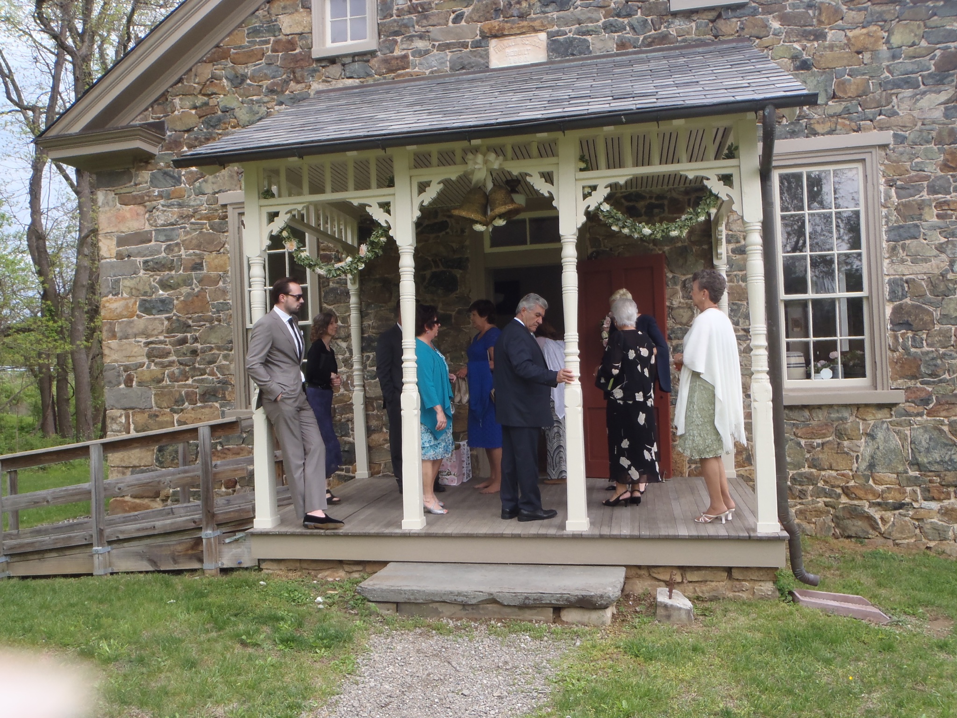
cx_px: 478
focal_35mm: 28
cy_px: 359
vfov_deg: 49.7
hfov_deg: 63.4
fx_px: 774
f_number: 3.5
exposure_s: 1/80
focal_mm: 5
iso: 80
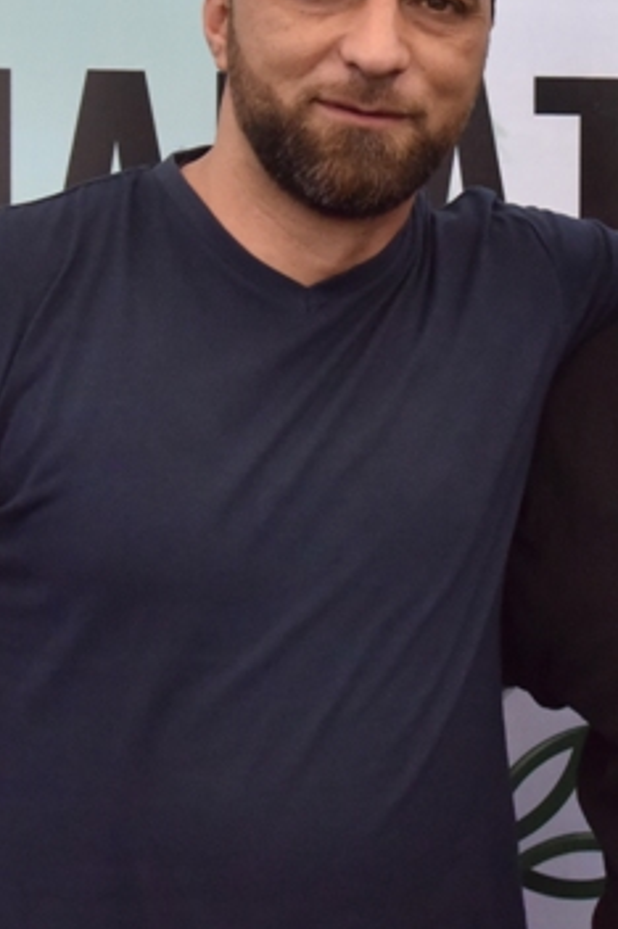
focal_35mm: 99
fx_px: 2554
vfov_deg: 20.5
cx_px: 475
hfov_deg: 13.7
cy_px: 263
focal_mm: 34
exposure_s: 1/640
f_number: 13
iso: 2500
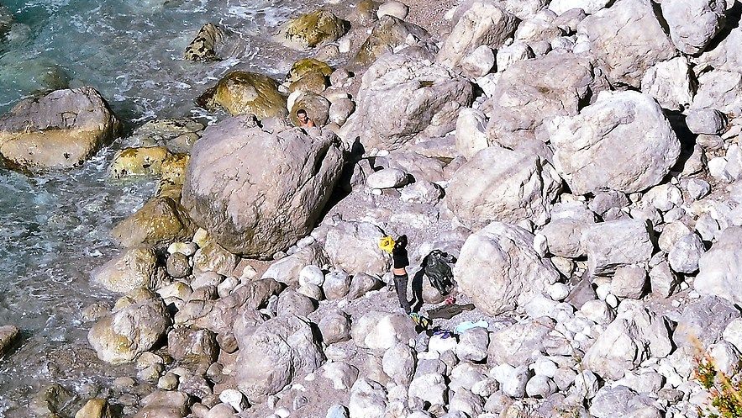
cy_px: 106
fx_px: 5884
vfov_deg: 4.1
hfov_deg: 7.2
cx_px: 107
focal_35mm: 299
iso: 400
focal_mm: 70
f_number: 11
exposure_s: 1/400
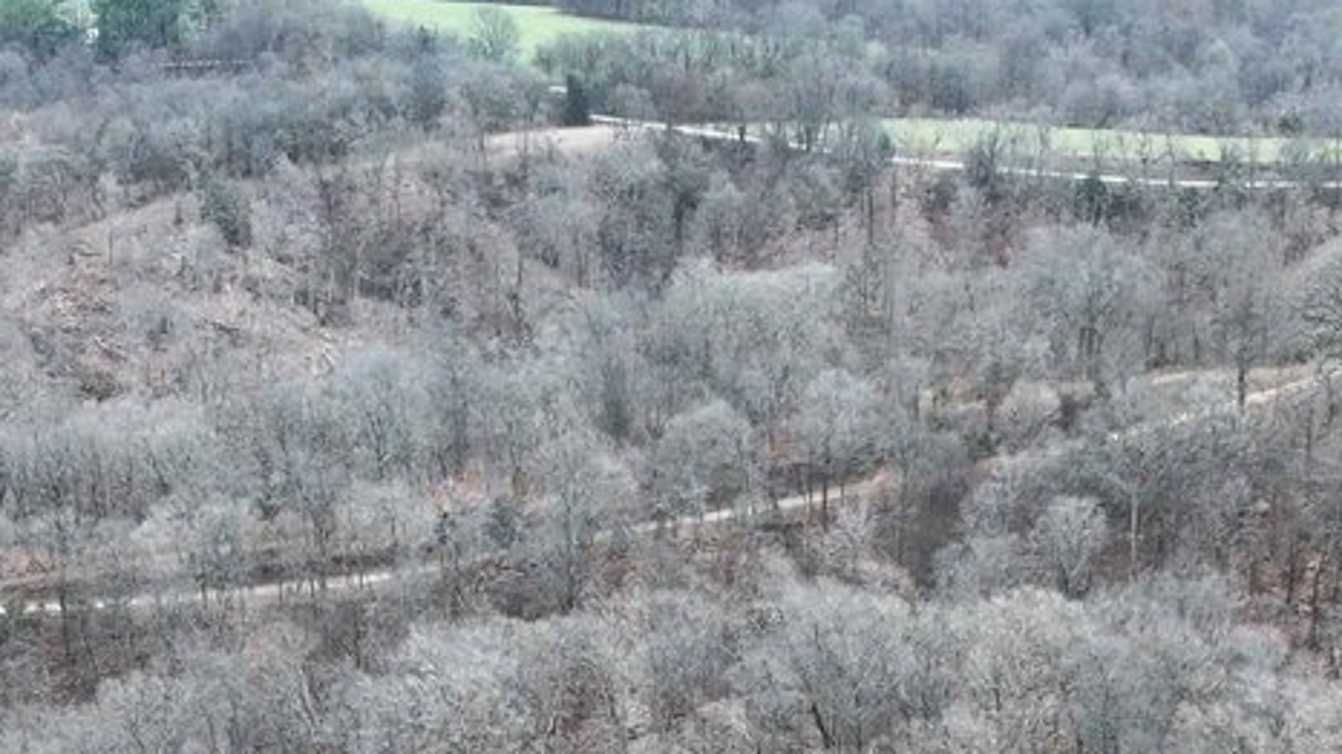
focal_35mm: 85
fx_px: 3024
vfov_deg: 13.2
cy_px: 1230
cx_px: 554
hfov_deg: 25.0
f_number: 2.8
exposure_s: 1/1000
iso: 400
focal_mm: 12.29
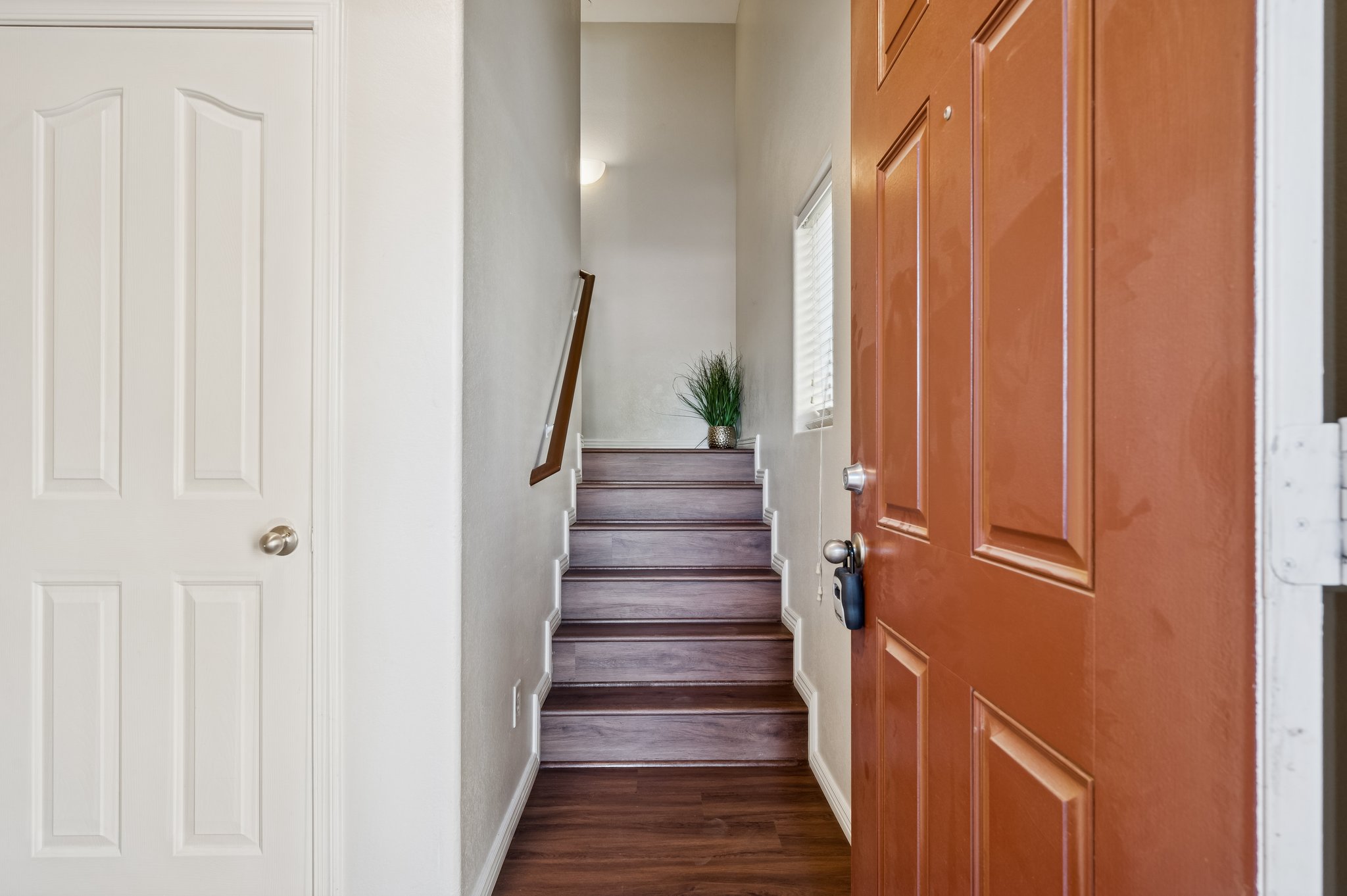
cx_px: 674
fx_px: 636
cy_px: 448
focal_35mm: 17
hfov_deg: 93.3
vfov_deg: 70.3
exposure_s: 1/3.33
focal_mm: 17
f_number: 8
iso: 320
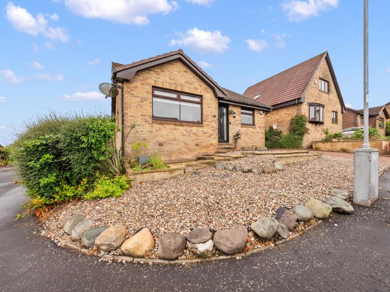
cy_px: 155
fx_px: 158
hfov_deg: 102.0
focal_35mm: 14
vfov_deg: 85.6
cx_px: 204
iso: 800
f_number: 18
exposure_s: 1/13
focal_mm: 12
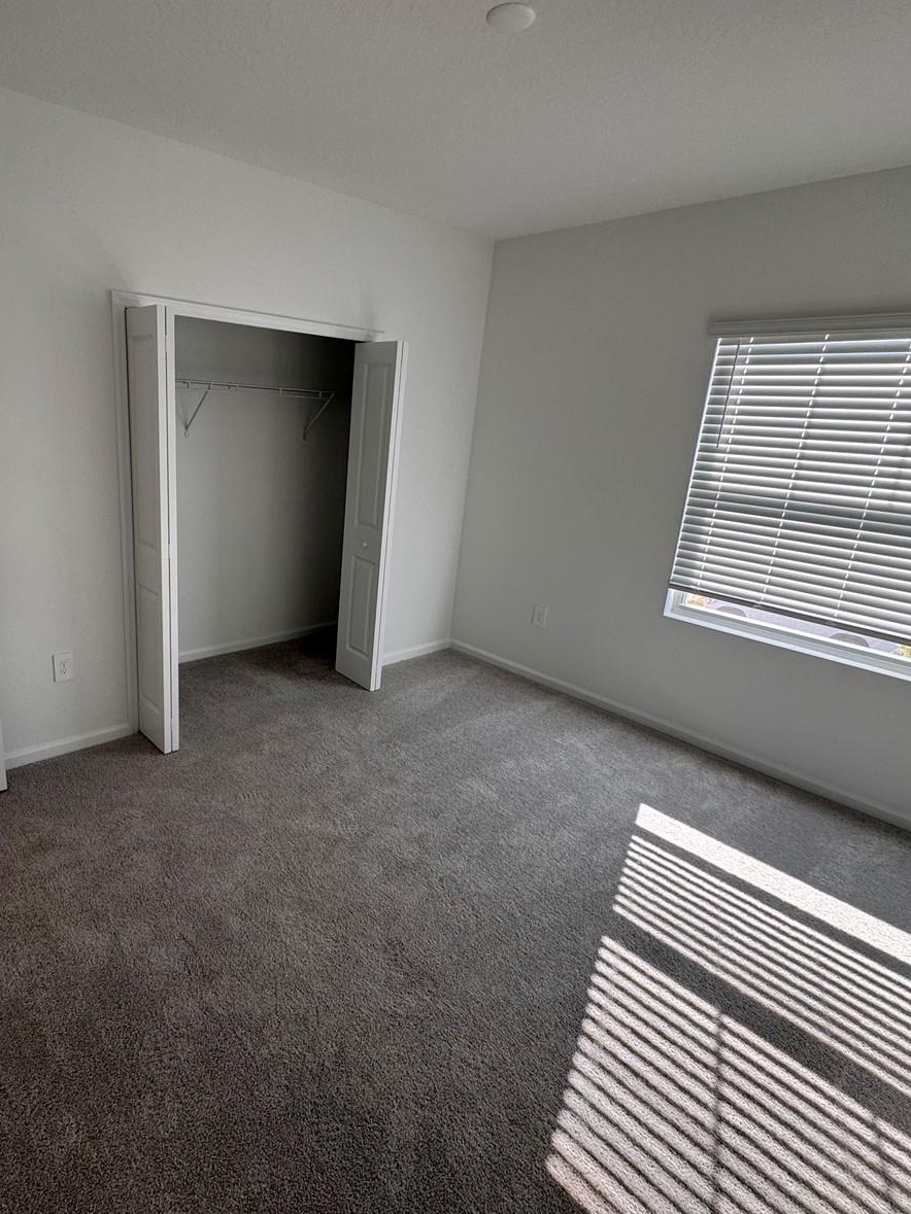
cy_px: 603
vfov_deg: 84.7
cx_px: 336
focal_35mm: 19
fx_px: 667
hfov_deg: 67.5
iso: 80
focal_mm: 2.22
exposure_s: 1/120
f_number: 2.2
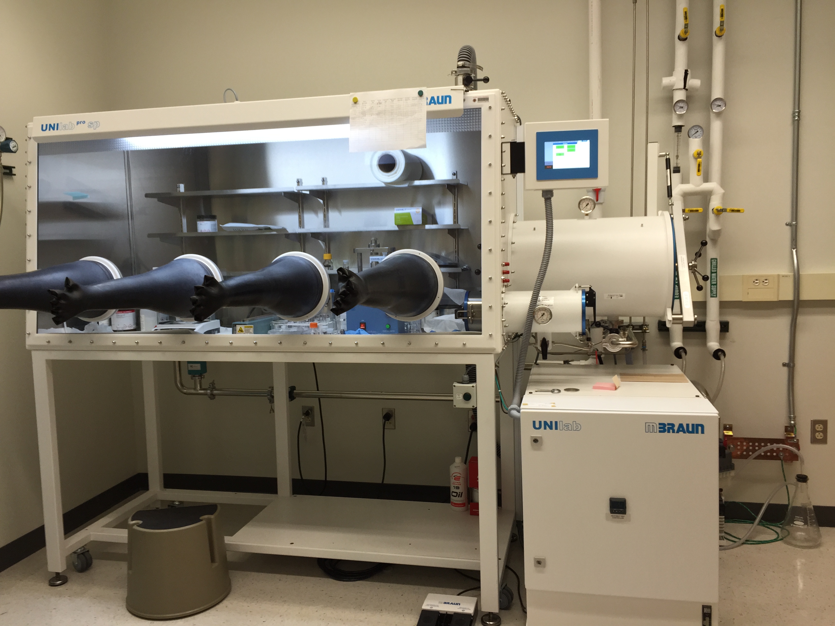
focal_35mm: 29
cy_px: 313
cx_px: 418
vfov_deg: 48.2
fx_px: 700
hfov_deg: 61.7
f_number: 2.2
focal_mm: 4.15
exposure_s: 1/60
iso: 40
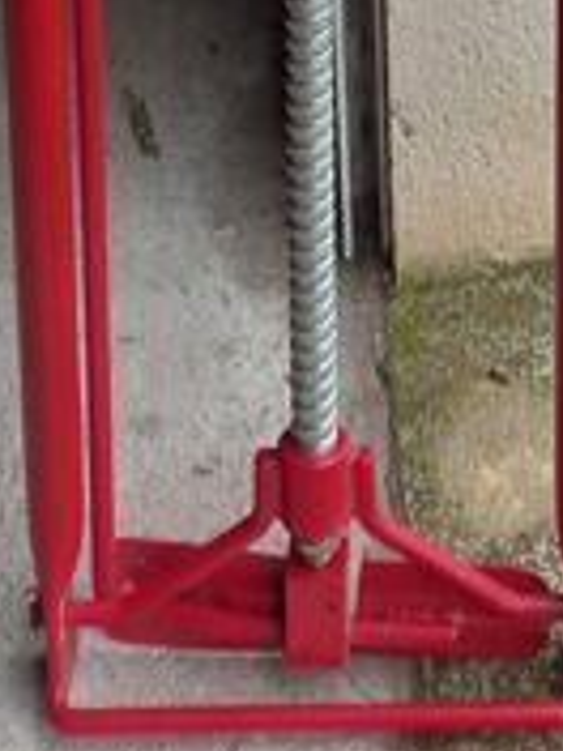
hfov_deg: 16.2
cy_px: -521
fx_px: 1973
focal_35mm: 91
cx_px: 384
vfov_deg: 18.0
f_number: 2
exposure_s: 1/50
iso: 80
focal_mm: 4.6
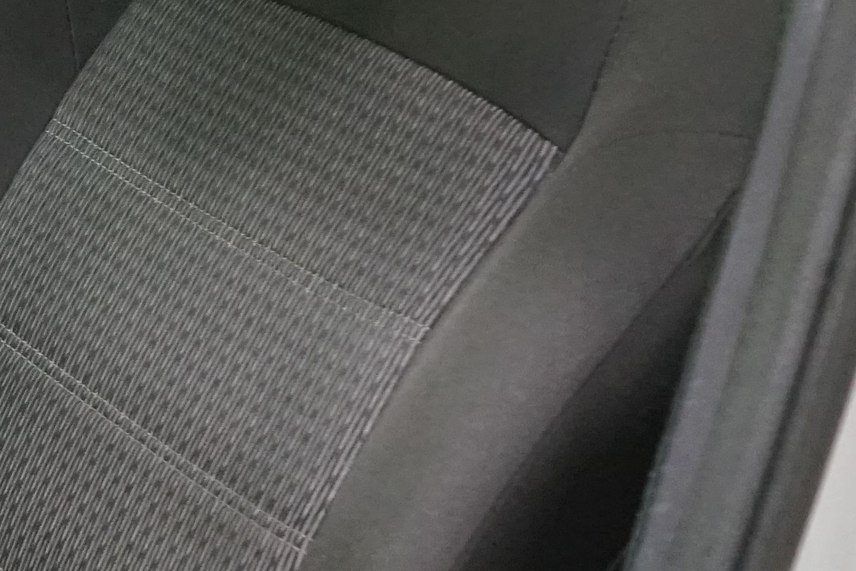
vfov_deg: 11.3
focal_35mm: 121
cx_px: -500
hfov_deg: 15.4
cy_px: 143
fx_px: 2877
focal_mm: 29
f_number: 5
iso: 4000
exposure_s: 1/60
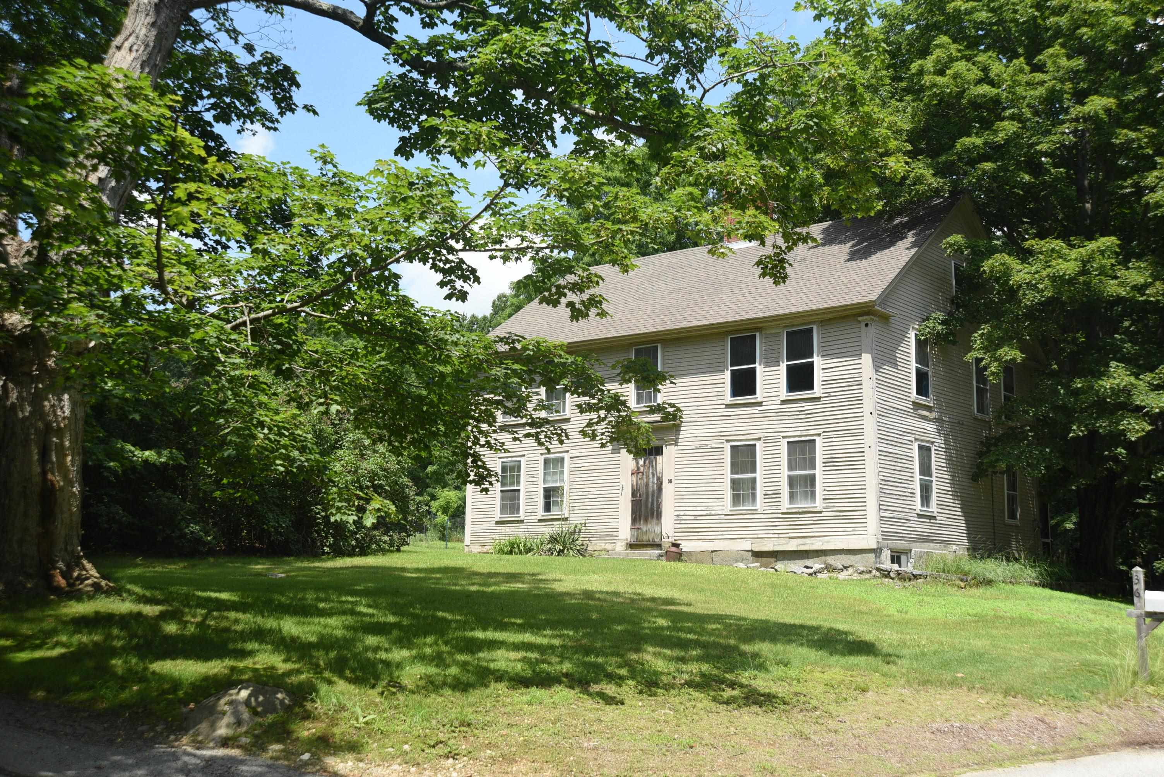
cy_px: 388
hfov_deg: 48.4
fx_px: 1294
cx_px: 582
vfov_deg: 33.4
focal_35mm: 40
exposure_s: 1/4000
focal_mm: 40
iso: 1600
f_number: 7.1
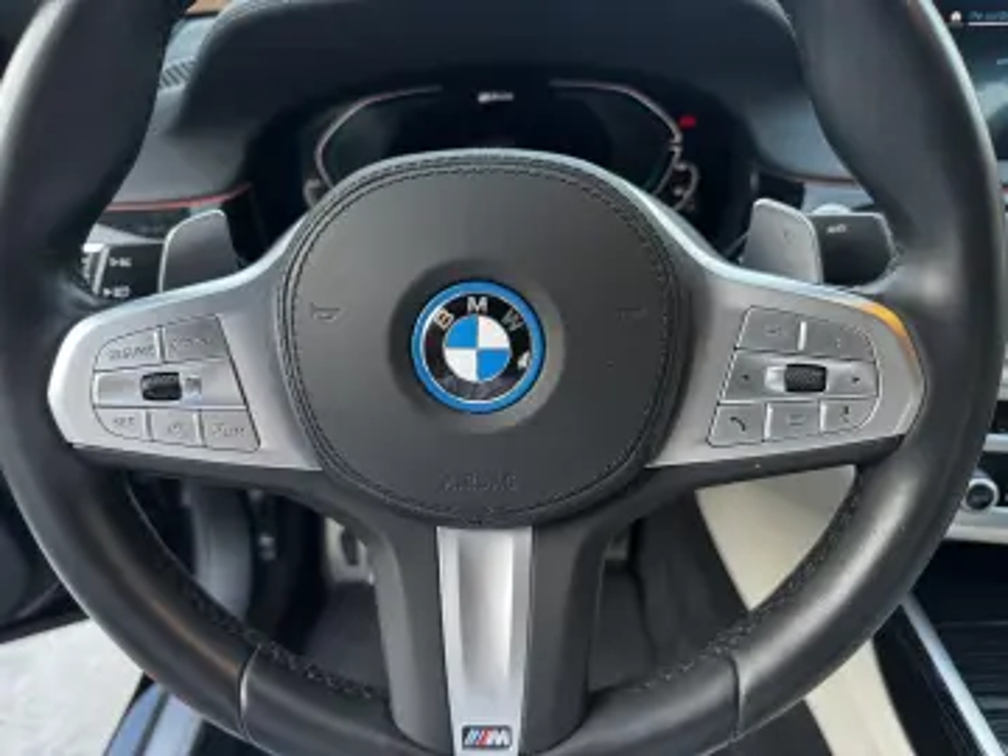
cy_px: 378
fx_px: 699
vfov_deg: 56.8
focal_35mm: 24
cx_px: 504
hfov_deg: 71.6
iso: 200
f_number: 1.78
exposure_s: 1/99
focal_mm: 6.76
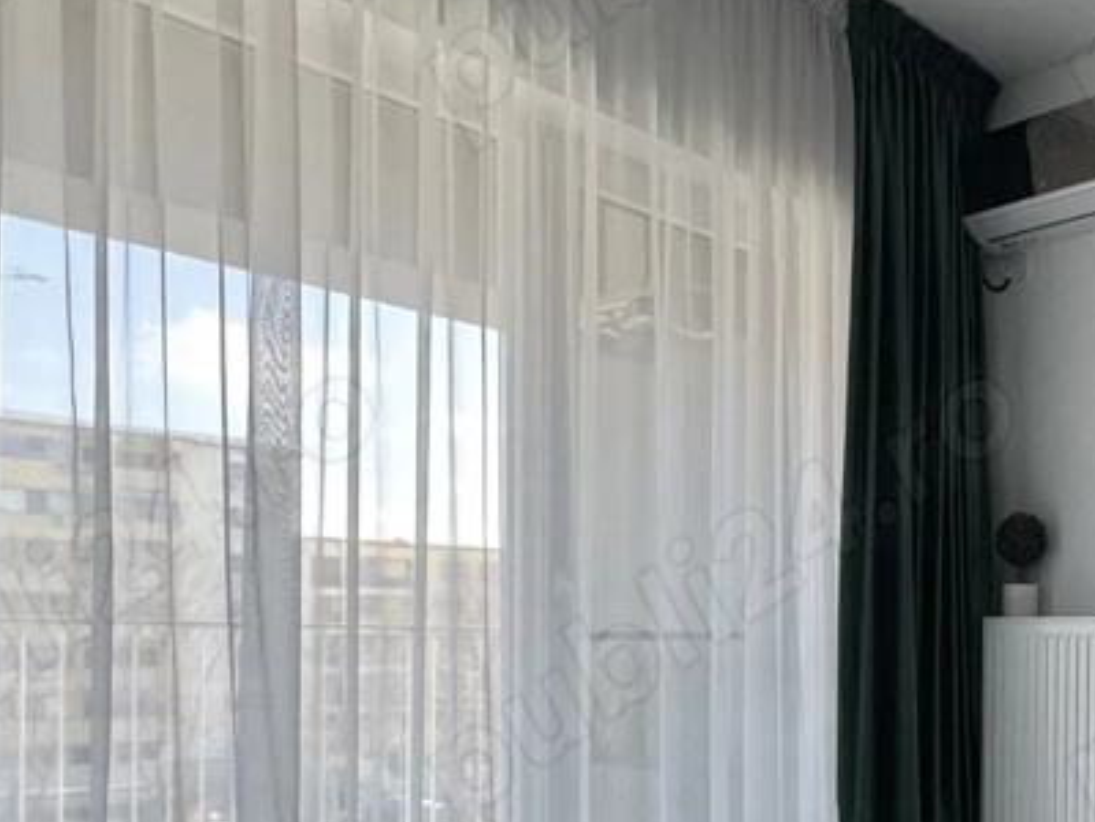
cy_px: 644
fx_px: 1107
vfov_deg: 39.3
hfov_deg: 46.1
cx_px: 1038
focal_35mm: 35
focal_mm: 2.22
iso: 80
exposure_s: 1/99
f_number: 2.2
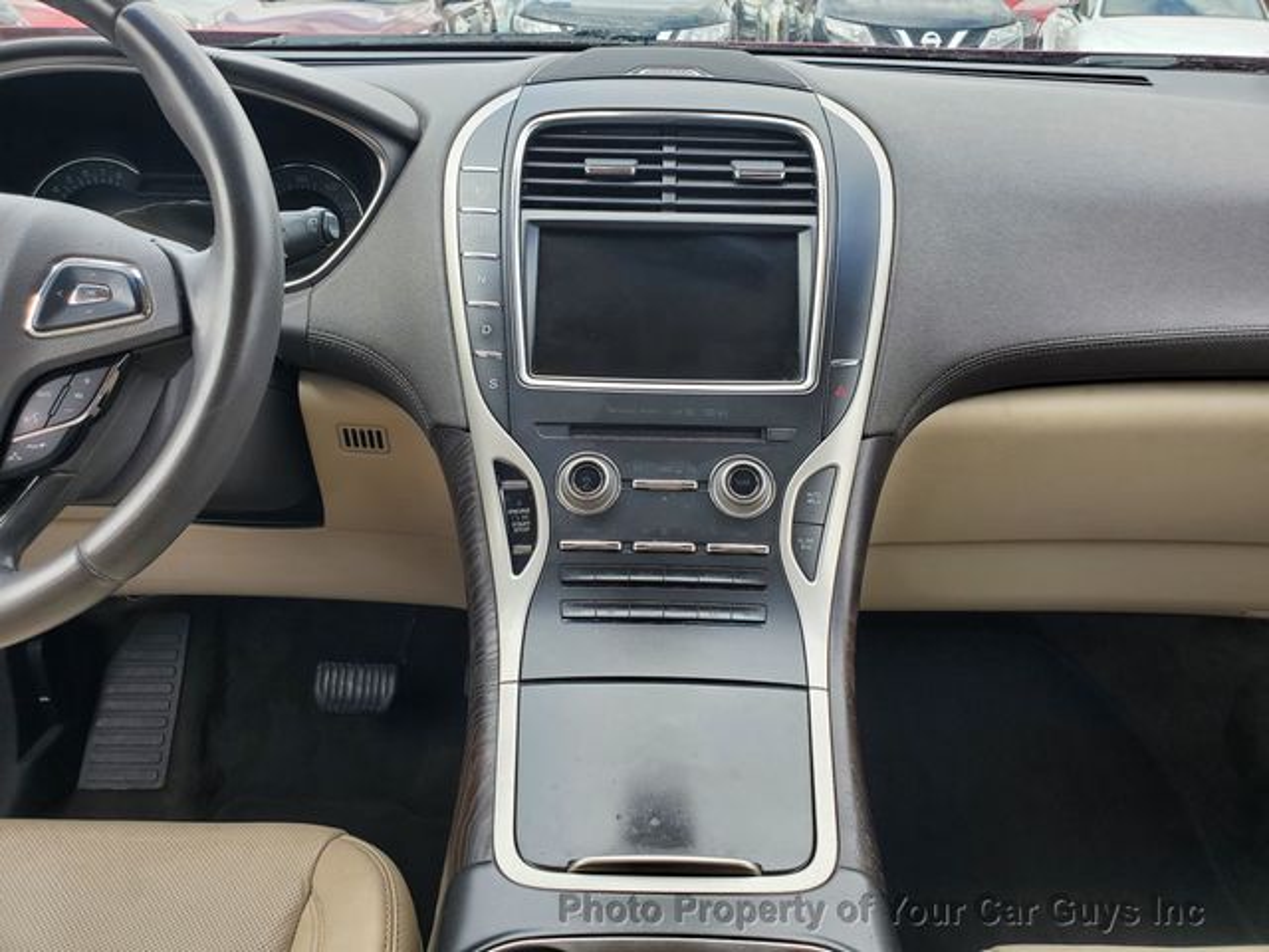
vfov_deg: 53.1
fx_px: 953
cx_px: 634
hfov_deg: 67.3
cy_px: 476
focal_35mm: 26
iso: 50
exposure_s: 1/140
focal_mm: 4.3
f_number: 2.4
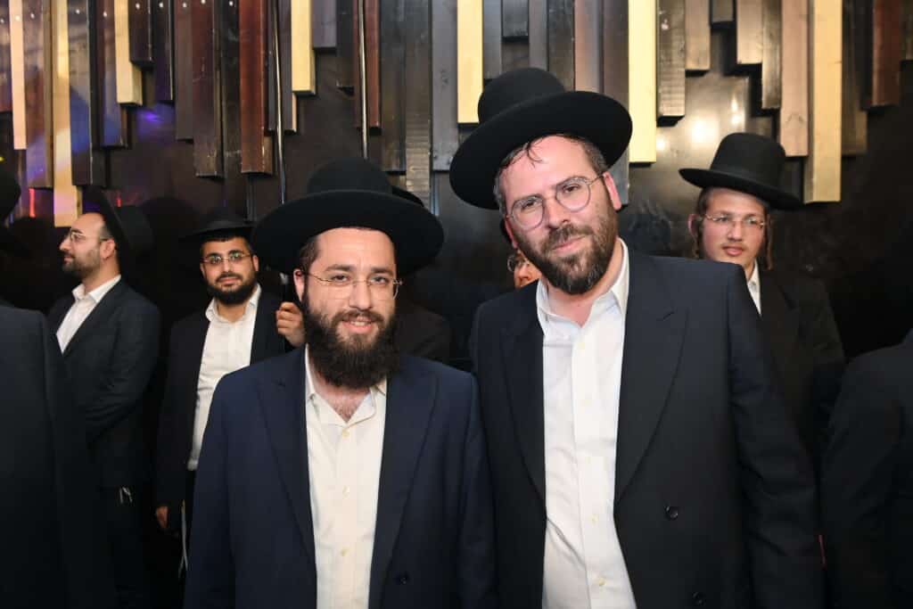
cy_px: 304
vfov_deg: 45.0
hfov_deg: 63.7
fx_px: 736
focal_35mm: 29
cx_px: 456
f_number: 6.3
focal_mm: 29
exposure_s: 1/125
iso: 1600
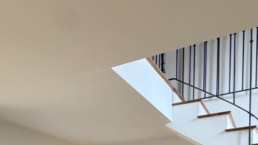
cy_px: 222
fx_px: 335
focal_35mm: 49
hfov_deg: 37.3
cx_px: -5
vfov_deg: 20.6
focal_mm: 2.22
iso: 500
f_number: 2.2
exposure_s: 1/60
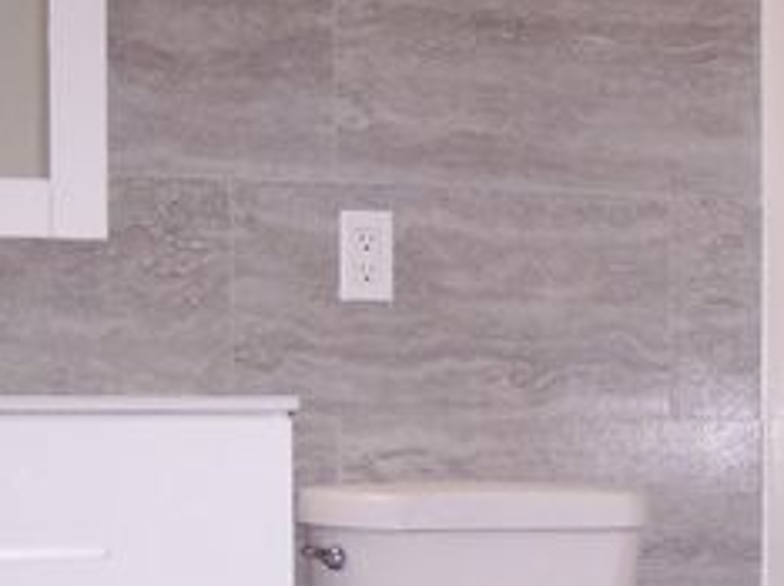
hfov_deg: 19.8
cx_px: 506
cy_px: 625
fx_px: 2240
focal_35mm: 99
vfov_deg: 14.6
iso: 140
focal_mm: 8
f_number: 2.8
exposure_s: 1/60
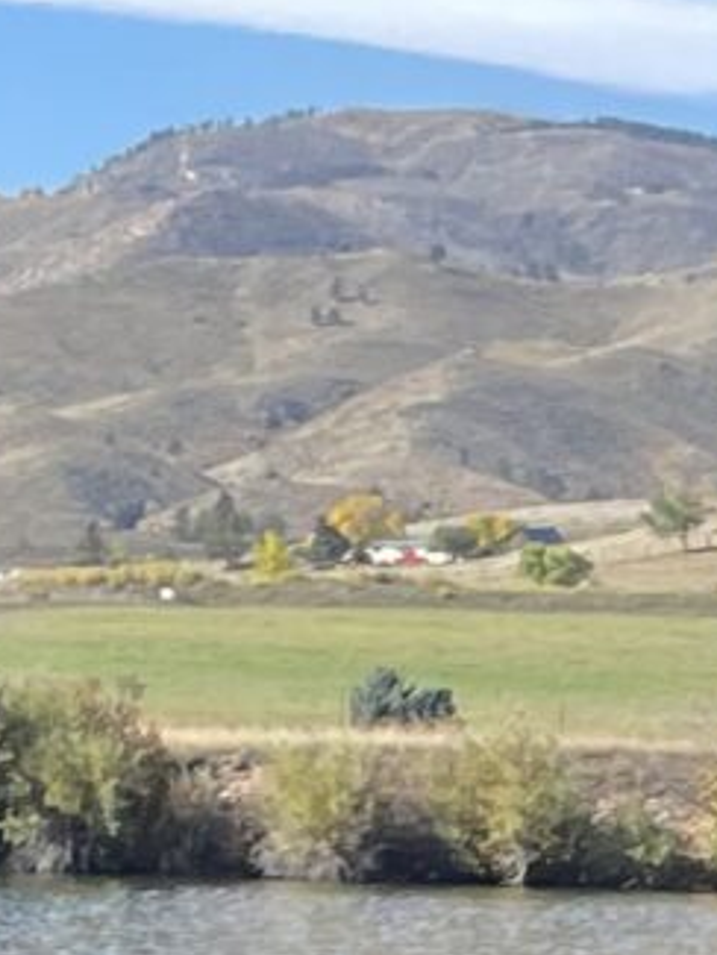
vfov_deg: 8.7
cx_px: 1651
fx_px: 5658
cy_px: 2333
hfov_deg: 6.9
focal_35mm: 205
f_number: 1.6
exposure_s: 1/1490
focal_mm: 4.2
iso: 32
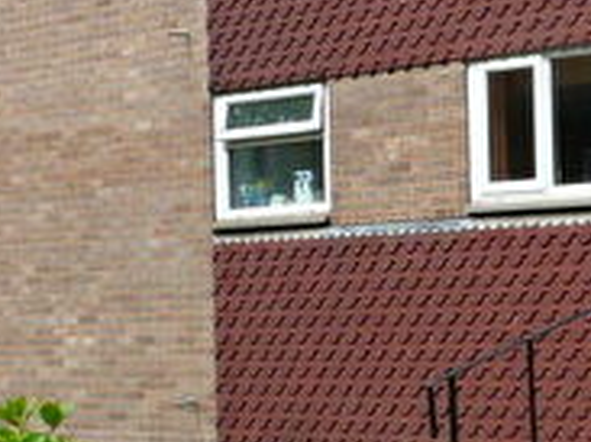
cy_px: 131
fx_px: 1826
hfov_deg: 16.4
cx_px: 949
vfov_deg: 13.8
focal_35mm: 107
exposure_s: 1/320
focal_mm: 4.6
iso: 100
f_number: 5.6
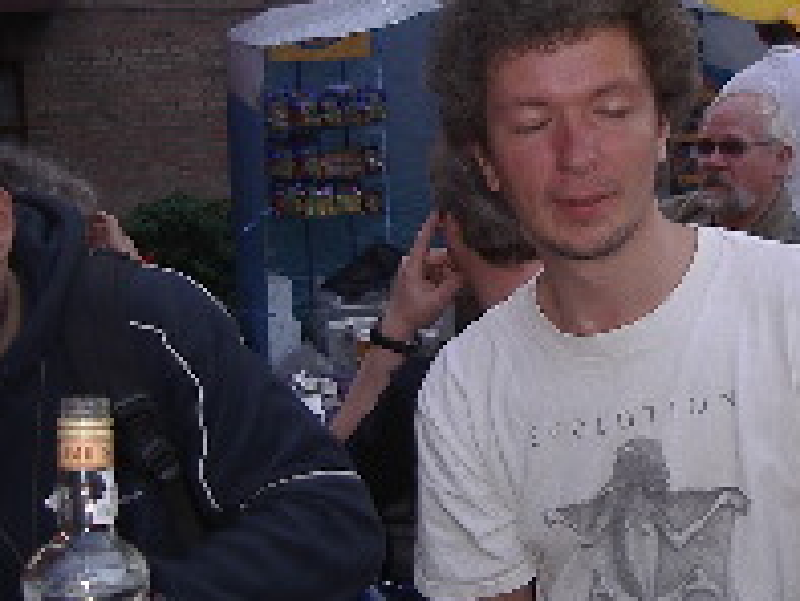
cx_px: 617
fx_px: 1711
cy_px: 191
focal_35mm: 74
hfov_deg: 25.9
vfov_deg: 19.8
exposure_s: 1/60
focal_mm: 5.8
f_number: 2.6
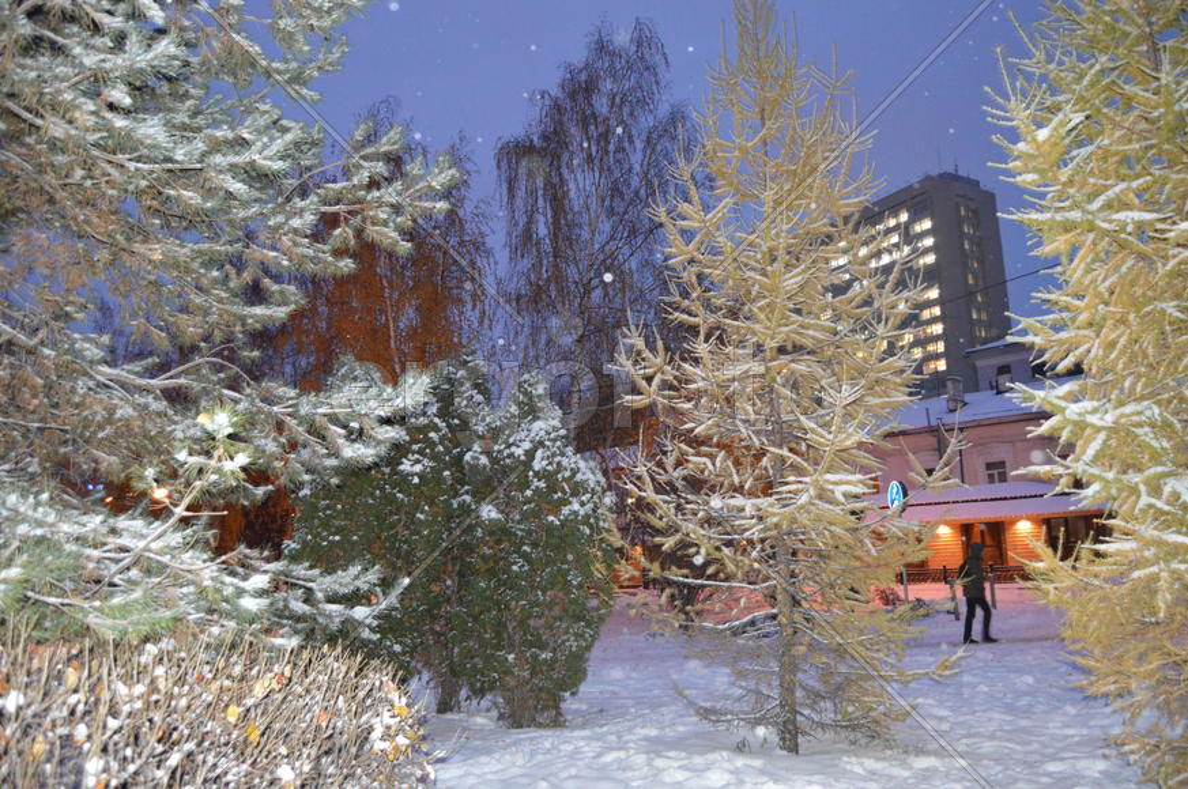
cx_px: 594
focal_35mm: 27
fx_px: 890
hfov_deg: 67.4
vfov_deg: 47.8
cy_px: 394
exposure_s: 1/60
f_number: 3.5
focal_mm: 18
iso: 2800
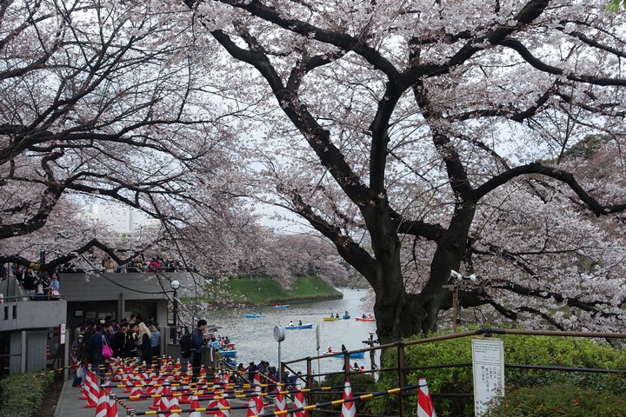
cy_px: 208
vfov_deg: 32.6
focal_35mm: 41
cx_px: 313
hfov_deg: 47.4
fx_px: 713
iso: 125
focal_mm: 14.9
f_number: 4
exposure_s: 1/80
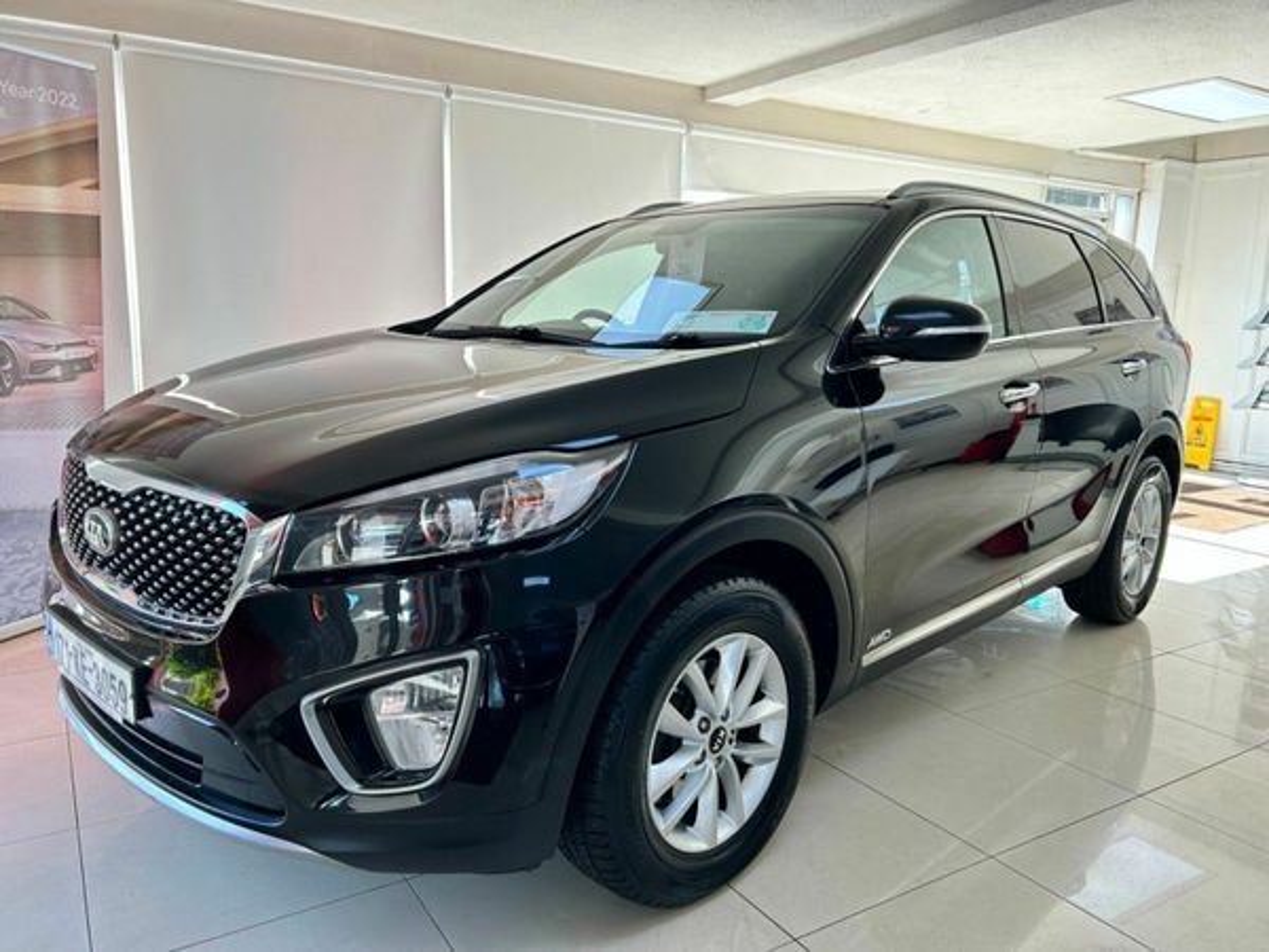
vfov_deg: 53.1
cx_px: 634
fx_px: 953
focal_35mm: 26
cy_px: 476
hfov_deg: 67.3
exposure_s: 1/206
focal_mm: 5.7
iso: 40
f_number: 1.5
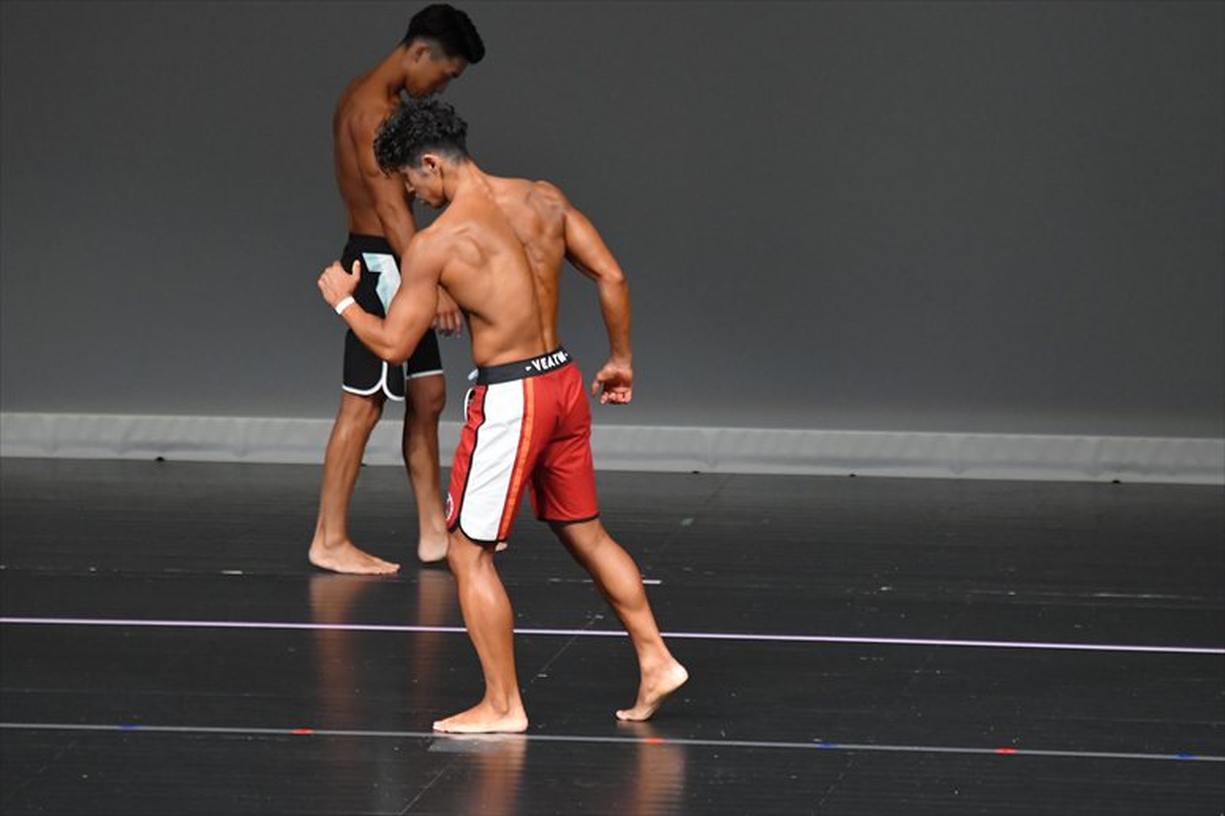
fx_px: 11734
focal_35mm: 345
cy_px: 408
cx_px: 612
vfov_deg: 4.0
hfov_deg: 6.0
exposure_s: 1/400
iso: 4000
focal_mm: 230
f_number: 5.6
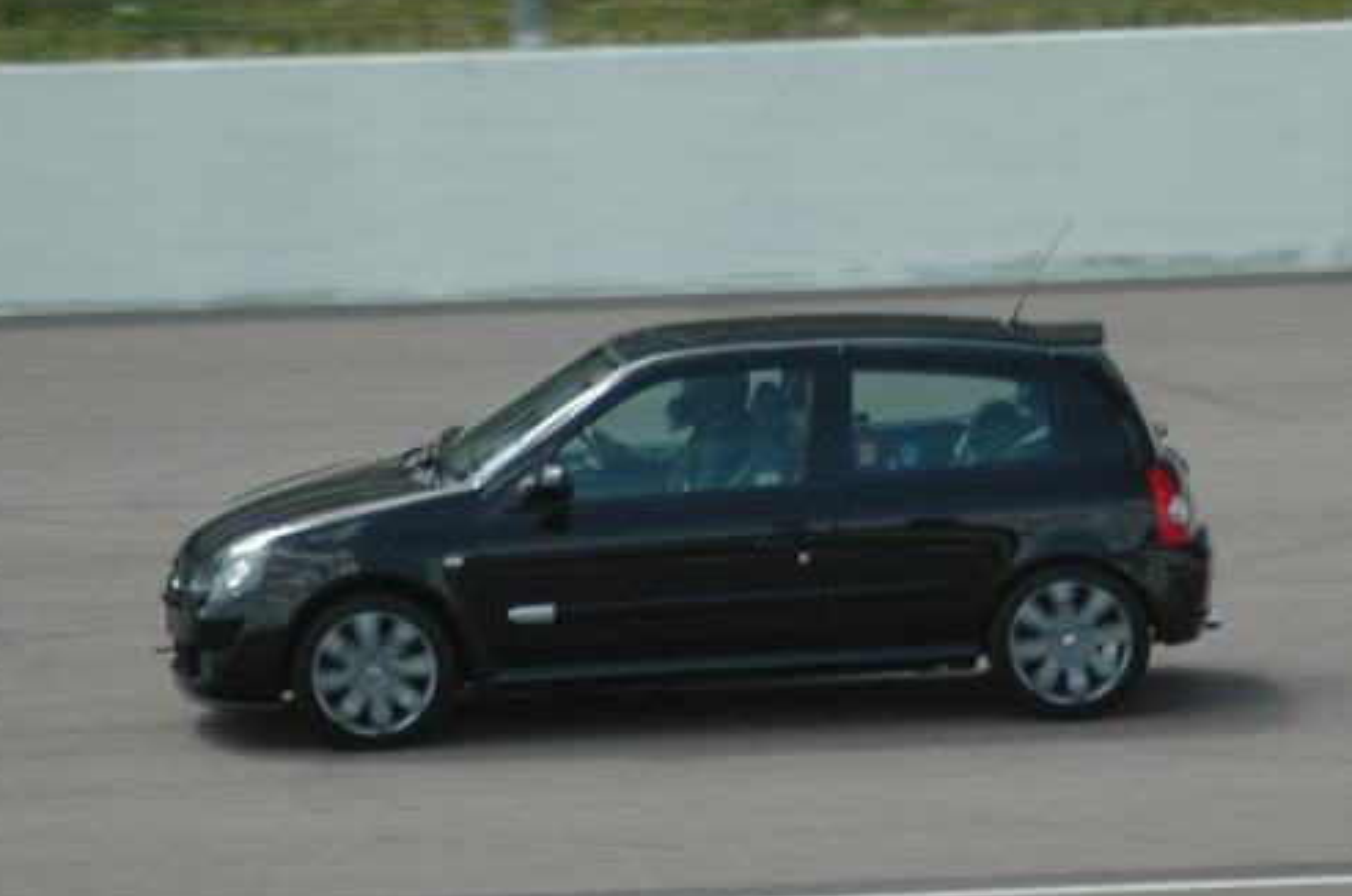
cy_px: 408
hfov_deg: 5.8
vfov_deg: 3.9
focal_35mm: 354
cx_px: 860
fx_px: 13262
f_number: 4.5
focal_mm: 145
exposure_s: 1/500
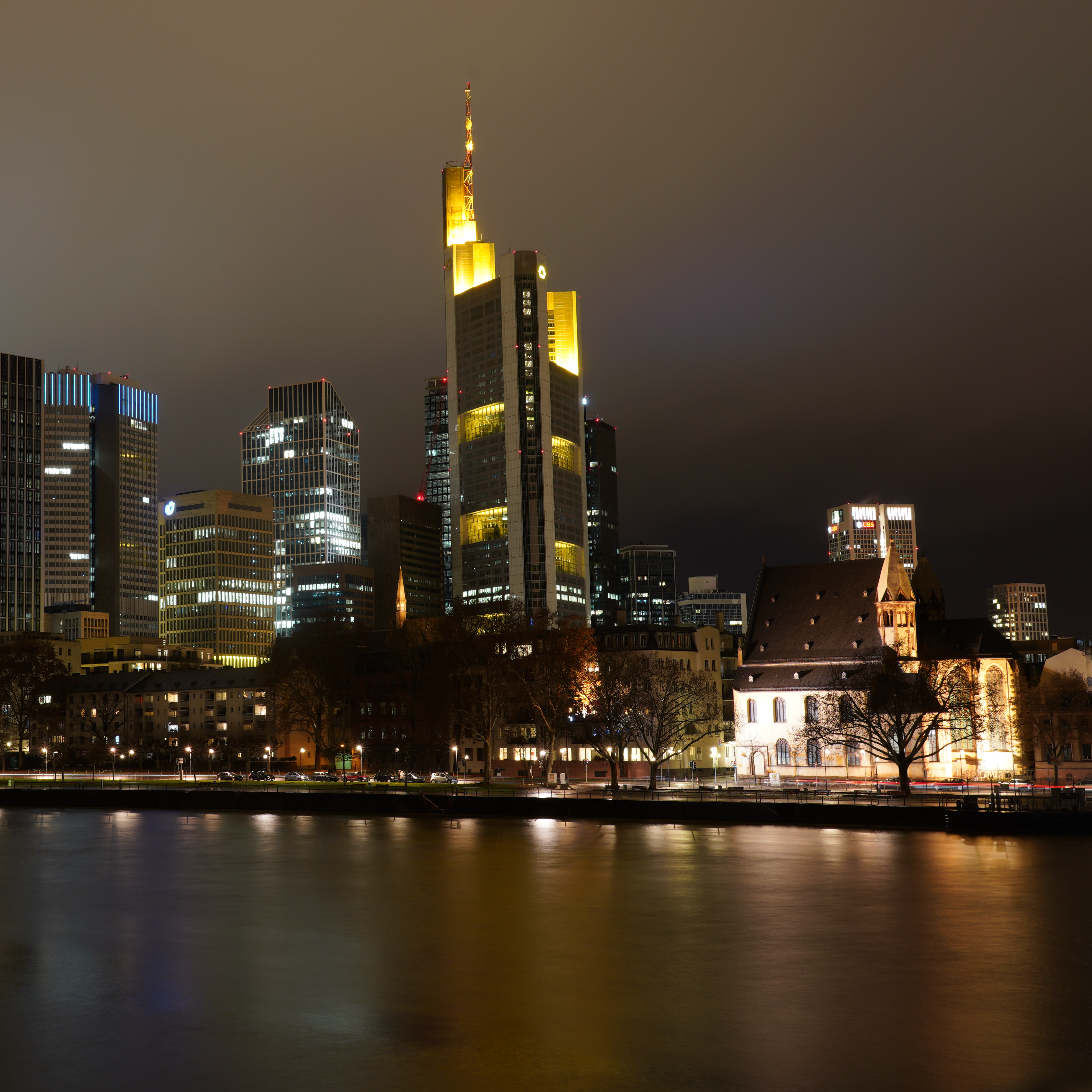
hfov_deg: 37.4
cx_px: 272
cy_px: 543
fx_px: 1570
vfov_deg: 38.3
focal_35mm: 44
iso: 100
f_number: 10
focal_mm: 34
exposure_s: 30
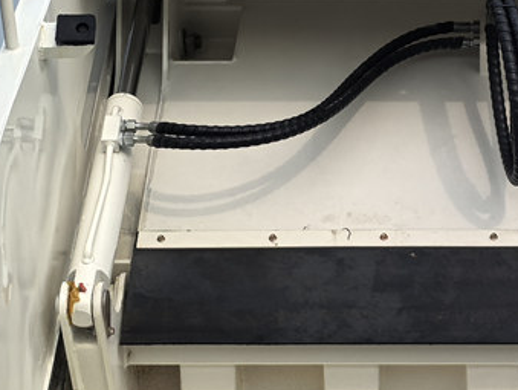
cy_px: 220
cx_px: 454
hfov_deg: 14.8
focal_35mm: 132
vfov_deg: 11.3
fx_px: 1977
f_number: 2
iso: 50
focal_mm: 5.75
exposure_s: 1/3067
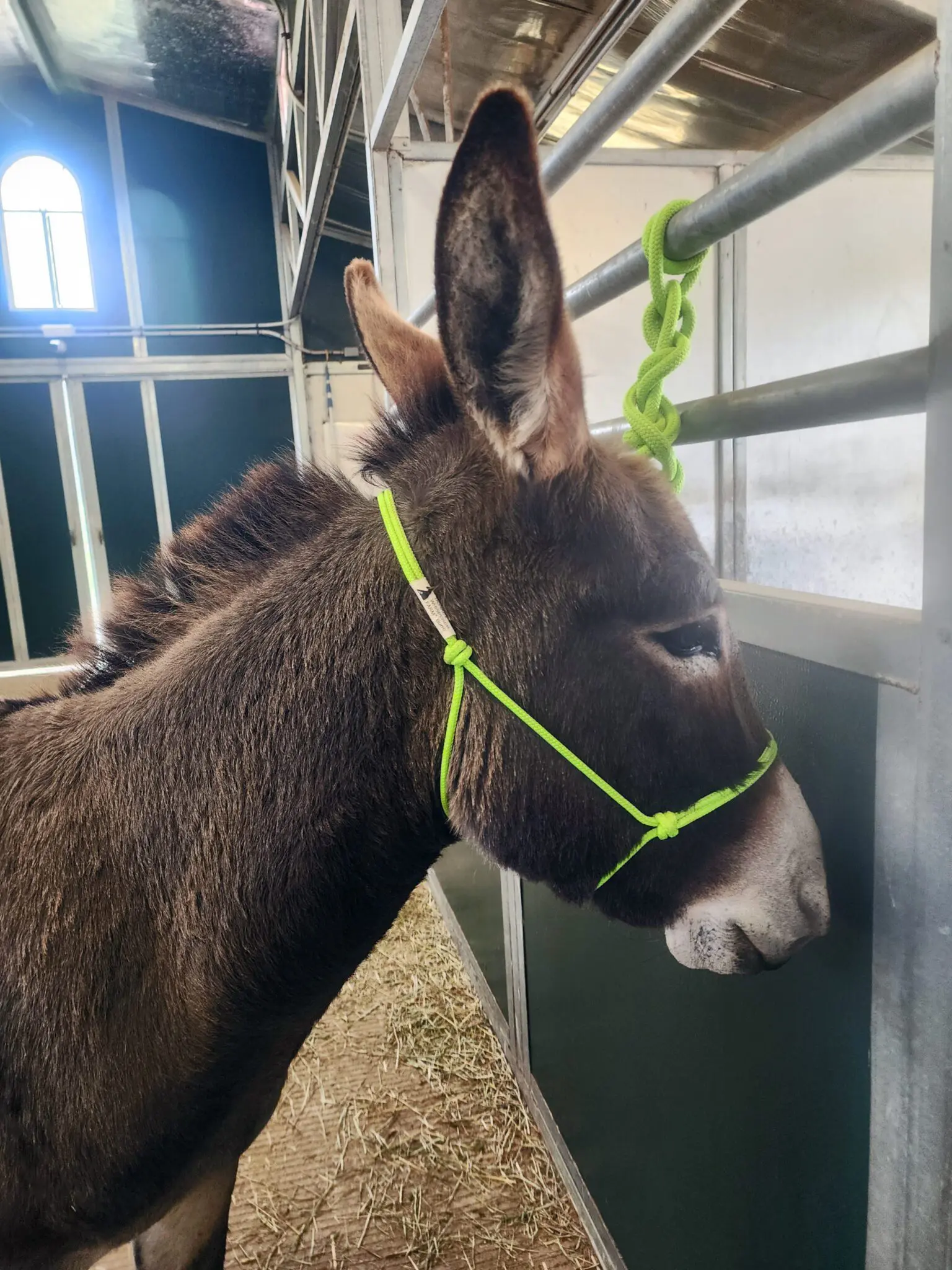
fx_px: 843
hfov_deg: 58.9
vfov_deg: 73.9
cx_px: 476
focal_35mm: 23
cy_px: 635
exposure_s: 1/120
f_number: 1.8
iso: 200
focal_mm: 6.4
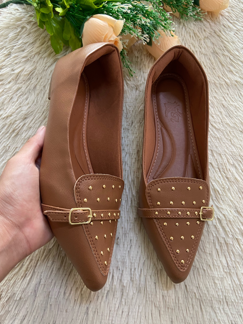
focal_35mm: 27
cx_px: 120
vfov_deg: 65.3
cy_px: 160
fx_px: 253
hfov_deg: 51.4
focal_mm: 4.25
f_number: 1.8
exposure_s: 1/60
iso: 200
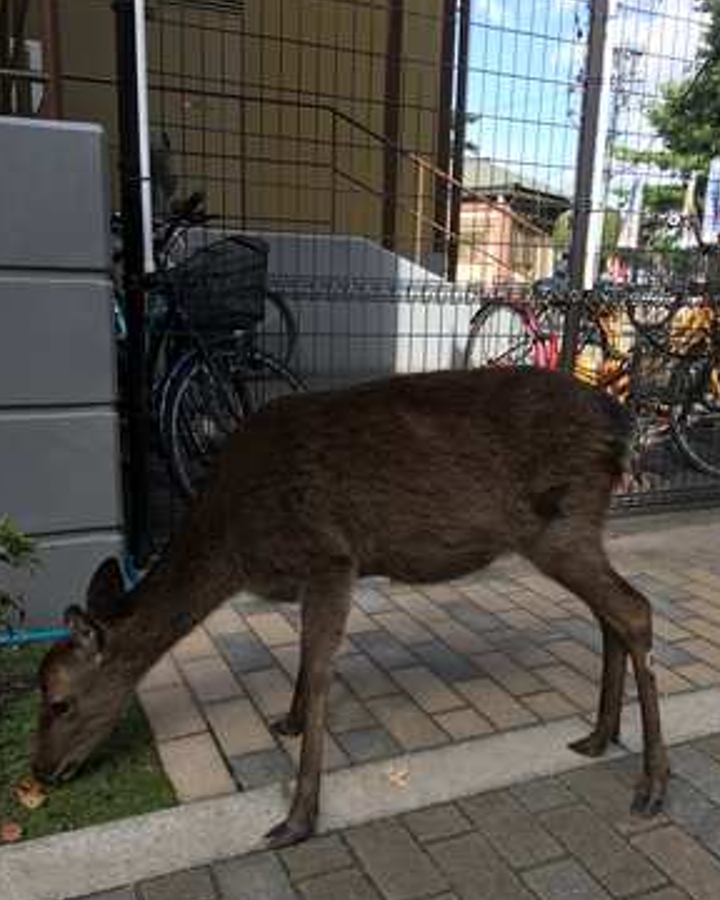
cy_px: 465
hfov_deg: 47.1
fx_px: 826
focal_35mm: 31
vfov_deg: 57.2
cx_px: 360
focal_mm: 4.15
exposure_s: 1/293
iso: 25
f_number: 2.2
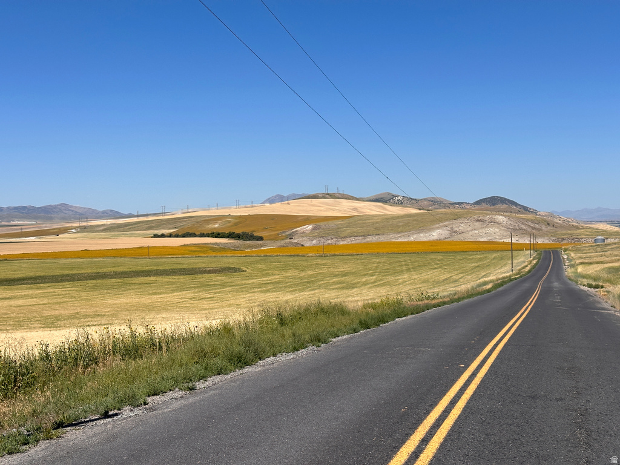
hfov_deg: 39.7
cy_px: 232
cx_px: 310
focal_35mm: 48
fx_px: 860
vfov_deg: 30.3
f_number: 1.78
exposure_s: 1/6623
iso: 64
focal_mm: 6.86
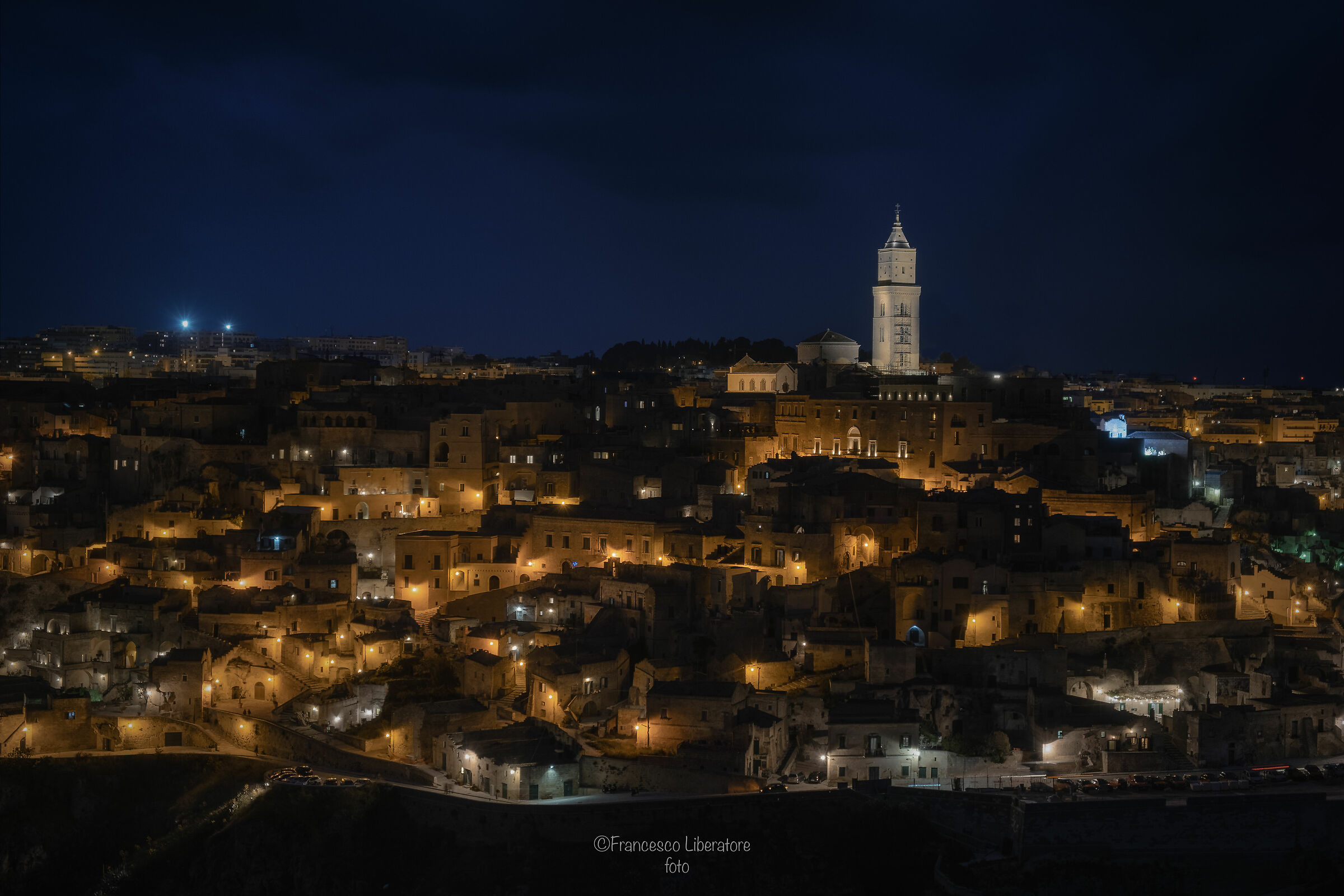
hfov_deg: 36.9
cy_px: 448
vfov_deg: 25.1
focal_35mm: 54
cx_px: 672
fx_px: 2016
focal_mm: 35.8
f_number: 6.4
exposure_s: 1.3
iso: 160
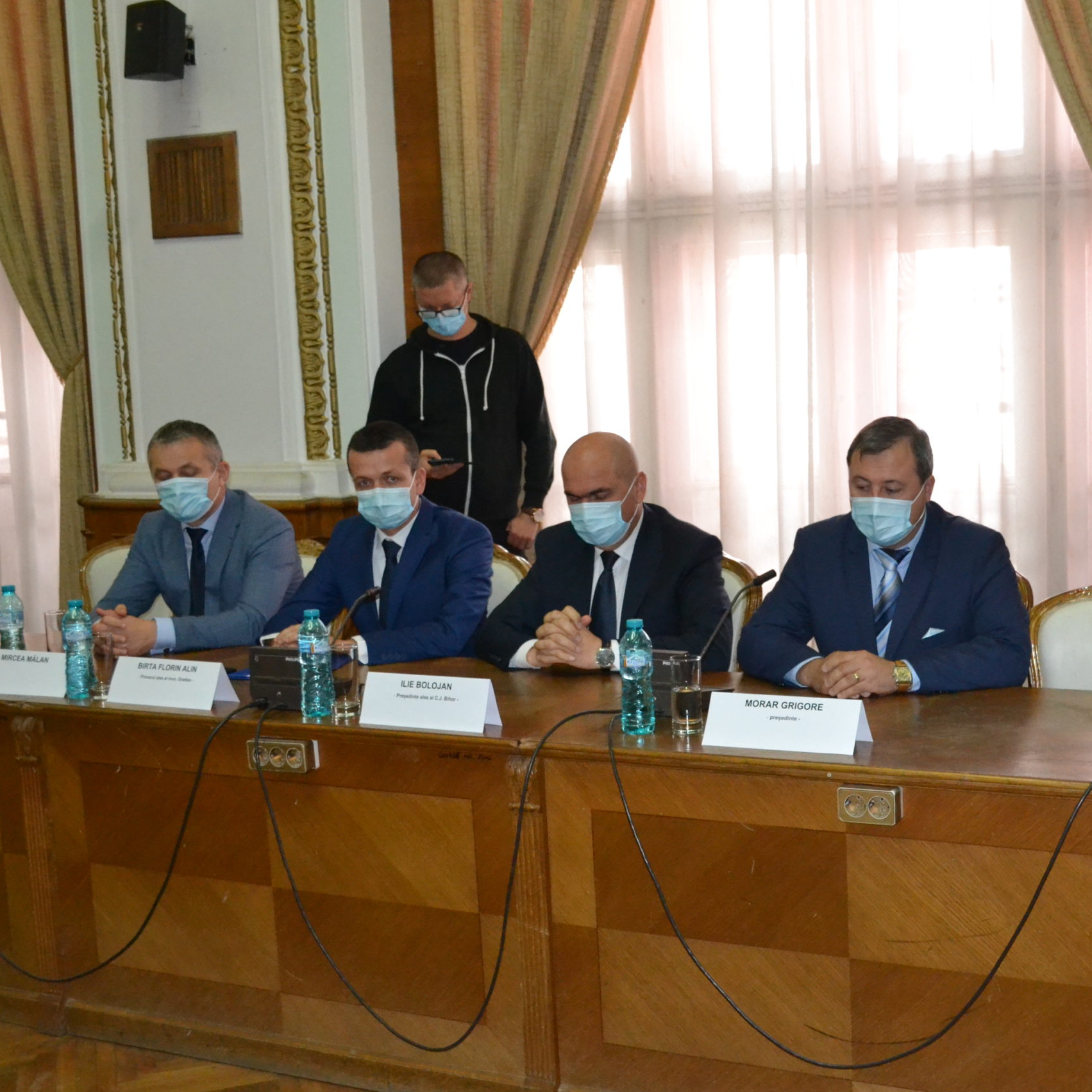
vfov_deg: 36.8
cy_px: 546
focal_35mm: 46
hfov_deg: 36.3
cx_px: 744
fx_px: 1642
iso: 3200
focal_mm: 24
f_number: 4
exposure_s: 1/60
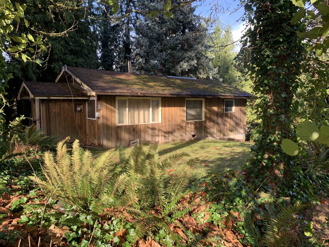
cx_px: 164
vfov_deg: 53.1
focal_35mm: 26
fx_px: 247
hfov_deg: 67.3
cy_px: 124
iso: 25
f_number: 1.8
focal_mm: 4.25
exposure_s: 1/274
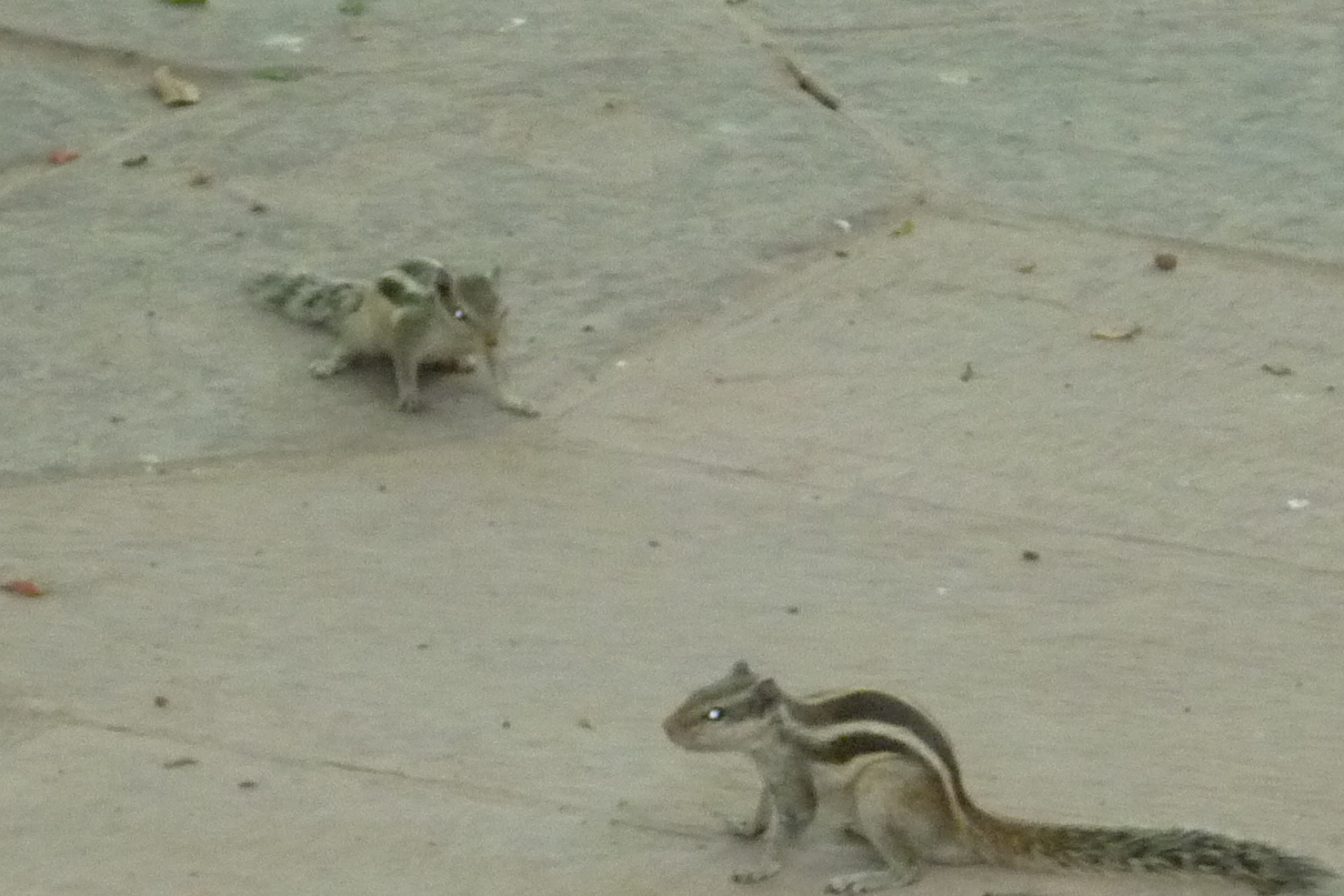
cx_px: 700
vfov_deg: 4.2
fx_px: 12171
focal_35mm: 326
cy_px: 512
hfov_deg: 6.3
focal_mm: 22
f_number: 5.9
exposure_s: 1/60
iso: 320
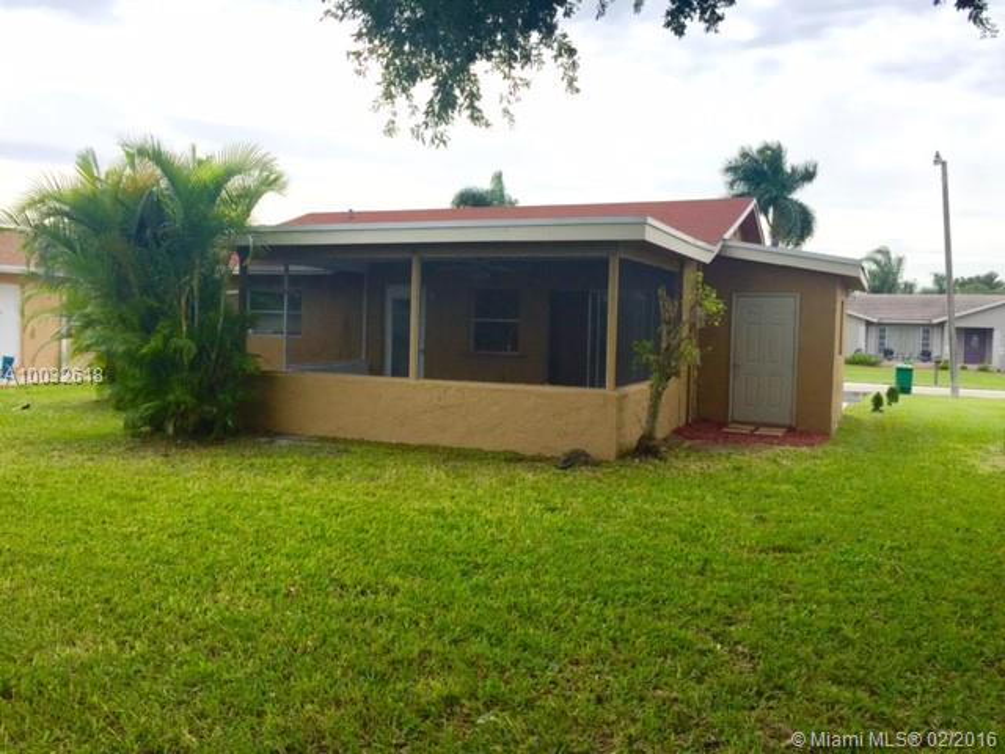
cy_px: 377
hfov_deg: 61.7
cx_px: 502
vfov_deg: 48.2
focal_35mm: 29
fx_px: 842
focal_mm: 4.15
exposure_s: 1/1980
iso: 32
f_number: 2.2
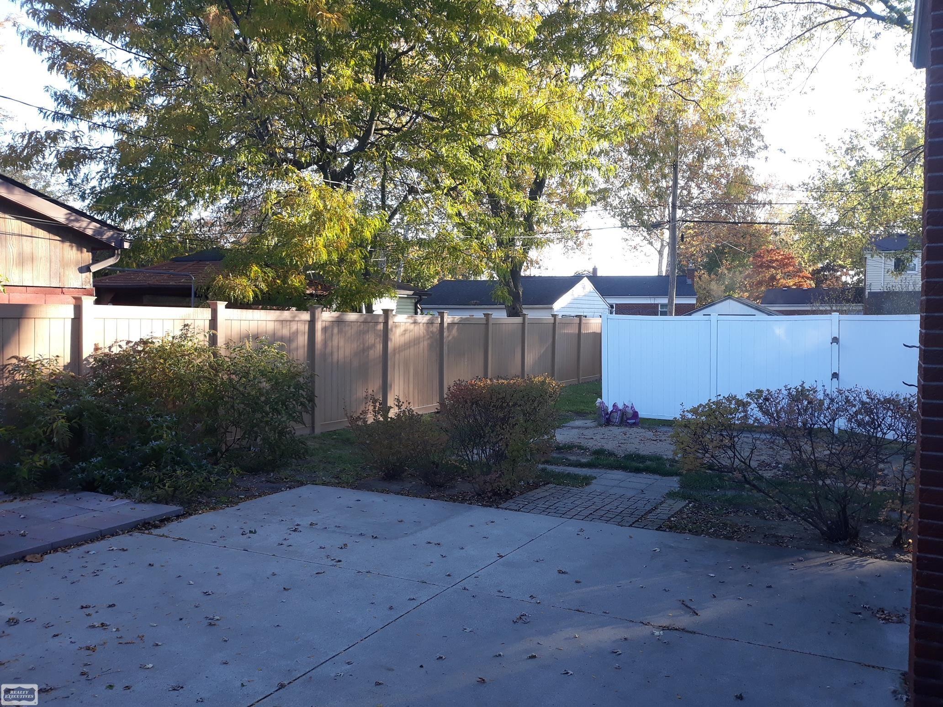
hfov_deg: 63.4
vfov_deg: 49.7
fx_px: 763
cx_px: 472
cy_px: 354
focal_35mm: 28
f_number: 1.7
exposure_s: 1/151
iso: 40
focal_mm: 3.7
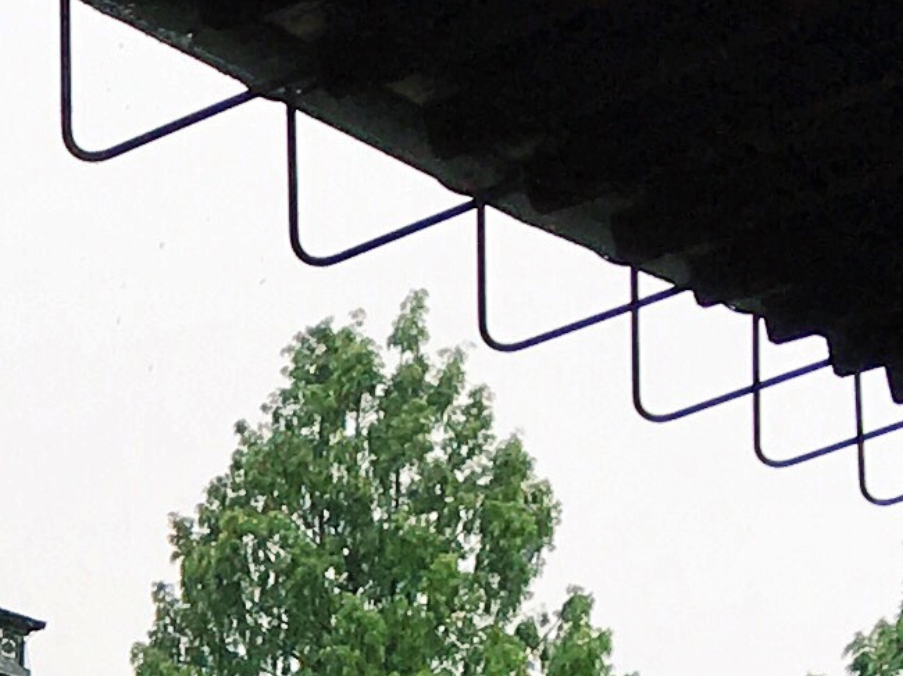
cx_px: -1134
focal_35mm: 180
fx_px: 4694
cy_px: 1378
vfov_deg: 7.9
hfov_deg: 9.9
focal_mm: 4.15
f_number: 2.2
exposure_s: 1/267
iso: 25
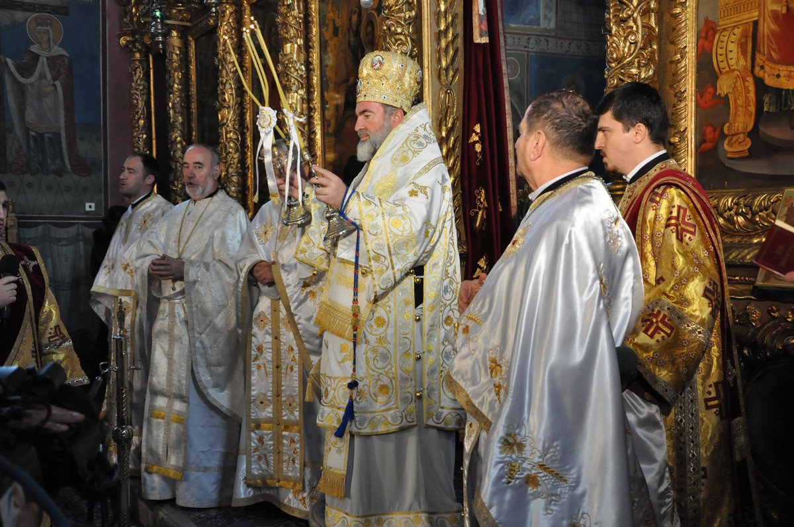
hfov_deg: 43.7
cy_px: 264
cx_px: 397
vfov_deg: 29.8
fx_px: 991
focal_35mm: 45
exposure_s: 1/200
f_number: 4.2
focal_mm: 30
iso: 1600
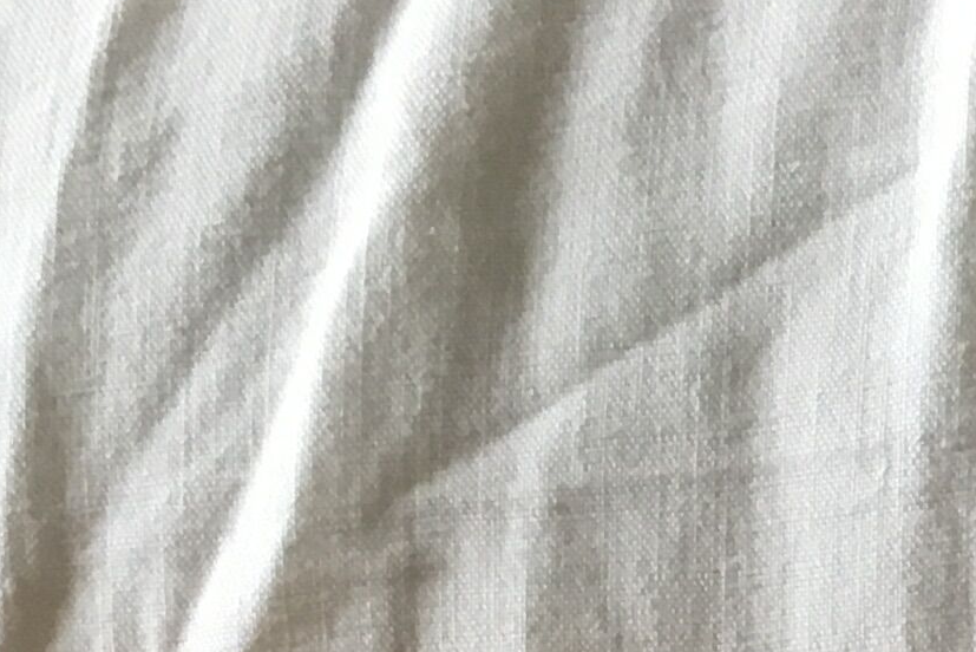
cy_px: 1710
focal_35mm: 147
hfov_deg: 13.6
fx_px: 3987
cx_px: 1185
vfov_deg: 8.3
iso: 100
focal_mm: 4.15
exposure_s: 1/33
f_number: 2.2
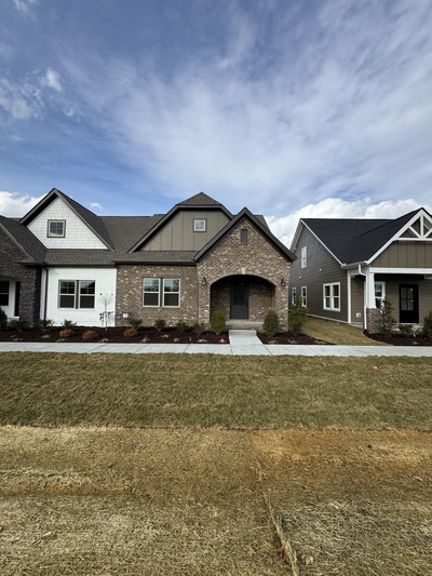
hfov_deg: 85.7
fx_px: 233
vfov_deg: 102.1
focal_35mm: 14
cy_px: 288
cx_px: 216
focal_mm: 2.22
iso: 50
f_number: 2.2
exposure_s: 1/1477
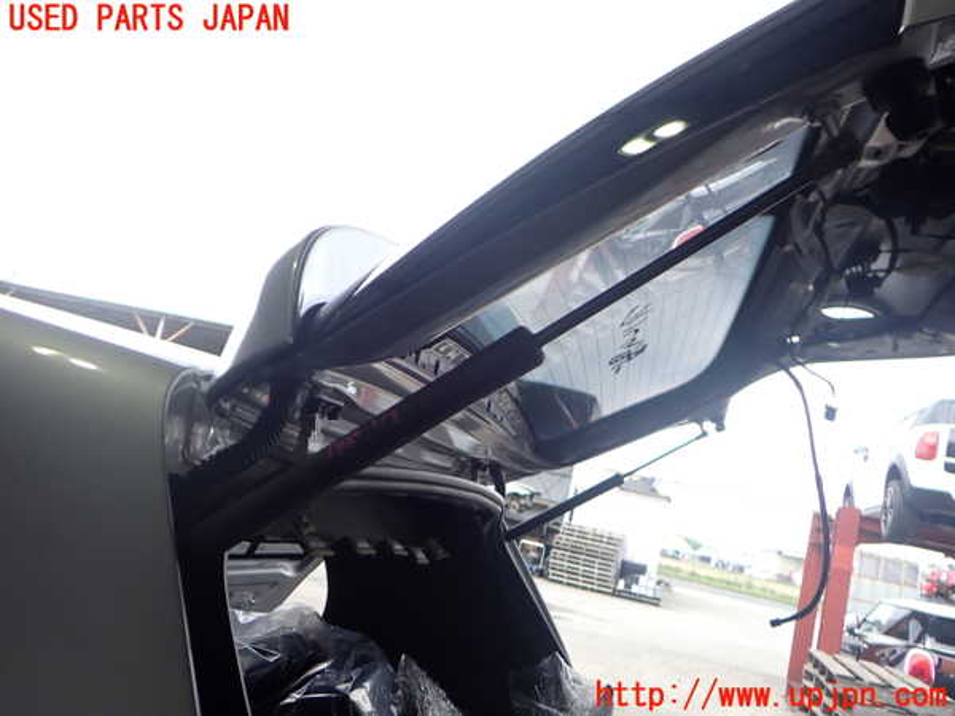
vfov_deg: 46.8
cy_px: 358
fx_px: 828
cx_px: 478
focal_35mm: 30
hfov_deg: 60.0
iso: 100
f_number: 2.3
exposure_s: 1/200
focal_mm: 5.4
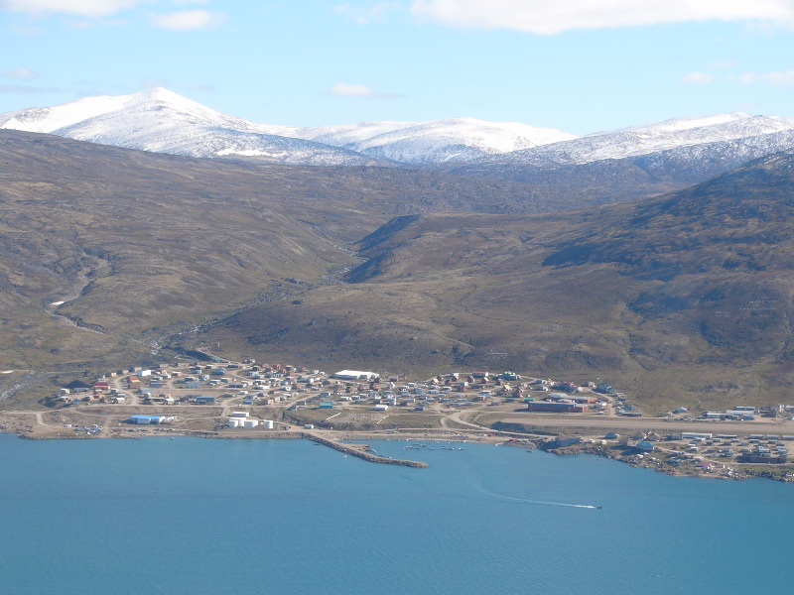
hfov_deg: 21.5
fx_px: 2087
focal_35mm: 91
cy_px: 298
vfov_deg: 16.2
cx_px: 397
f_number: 4
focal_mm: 15.2
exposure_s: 1/400
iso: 50
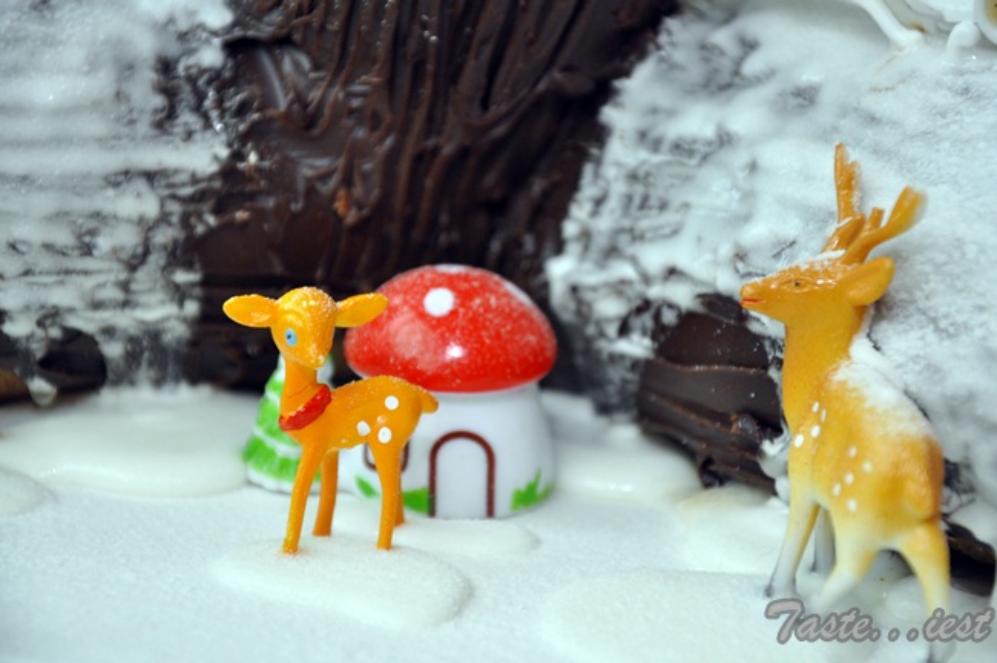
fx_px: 4357
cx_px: 498
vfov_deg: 8.7
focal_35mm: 158
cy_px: 332
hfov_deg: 13.1
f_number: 5.6
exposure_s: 1/125
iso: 640
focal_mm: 105
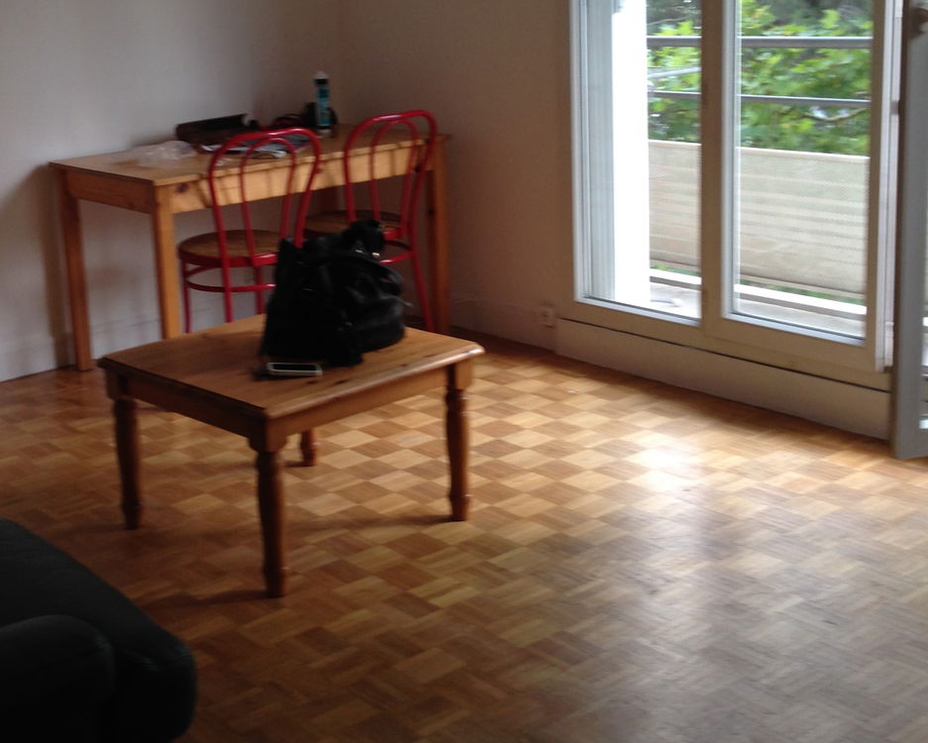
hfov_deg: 33.9
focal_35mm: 55
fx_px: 1511
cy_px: 244
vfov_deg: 27.4
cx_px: 317
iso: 50
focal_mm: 4.12
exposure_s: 1/20
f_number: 2.4
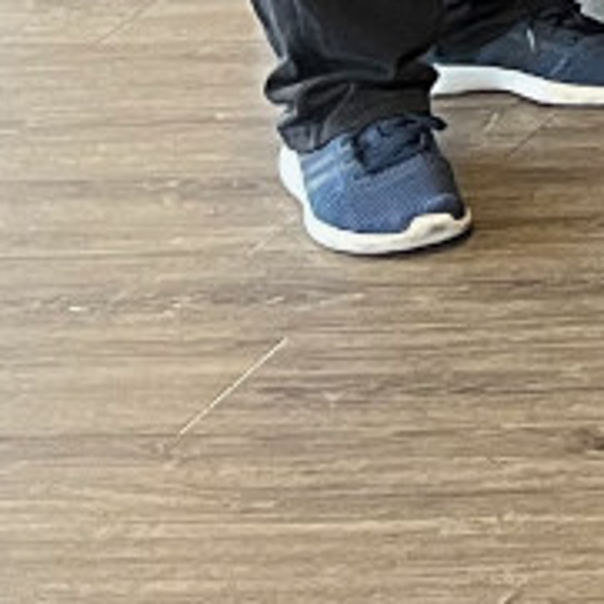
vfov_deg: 7.7
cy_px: -1095
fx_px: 4007
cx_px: 2509
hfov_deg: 6.6
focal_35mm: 203
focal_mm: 5.1
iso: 250
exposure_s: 1/50
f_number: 1.6
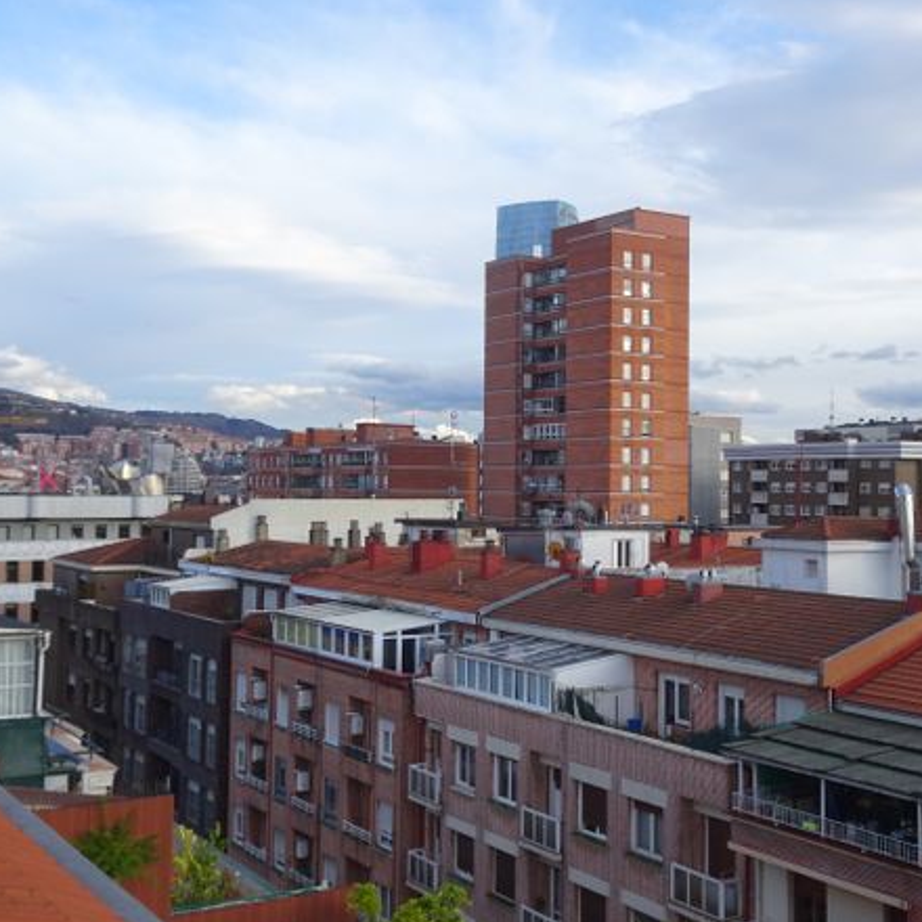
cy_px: 463
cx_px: 484
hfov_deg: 40.9
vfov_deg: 40.9
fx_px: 1236
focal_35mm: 41
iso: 80
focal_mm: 5.79
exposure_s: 1/250
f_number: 4
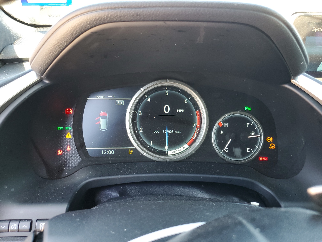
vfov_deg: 53.1
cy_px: 121
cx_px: 161
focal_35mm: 26
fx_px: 242
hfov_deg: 67.3
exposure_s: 1/50
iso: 74
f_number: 1.5
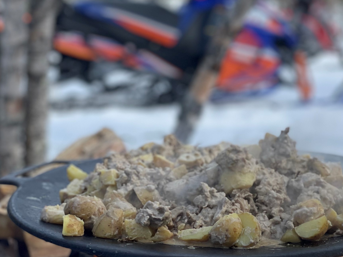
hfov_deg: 22.3
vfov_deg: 17.0
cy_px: 160
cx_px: 245
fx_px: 862
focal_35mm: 87
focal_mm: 6
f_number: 2
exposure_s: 1/888
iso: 25
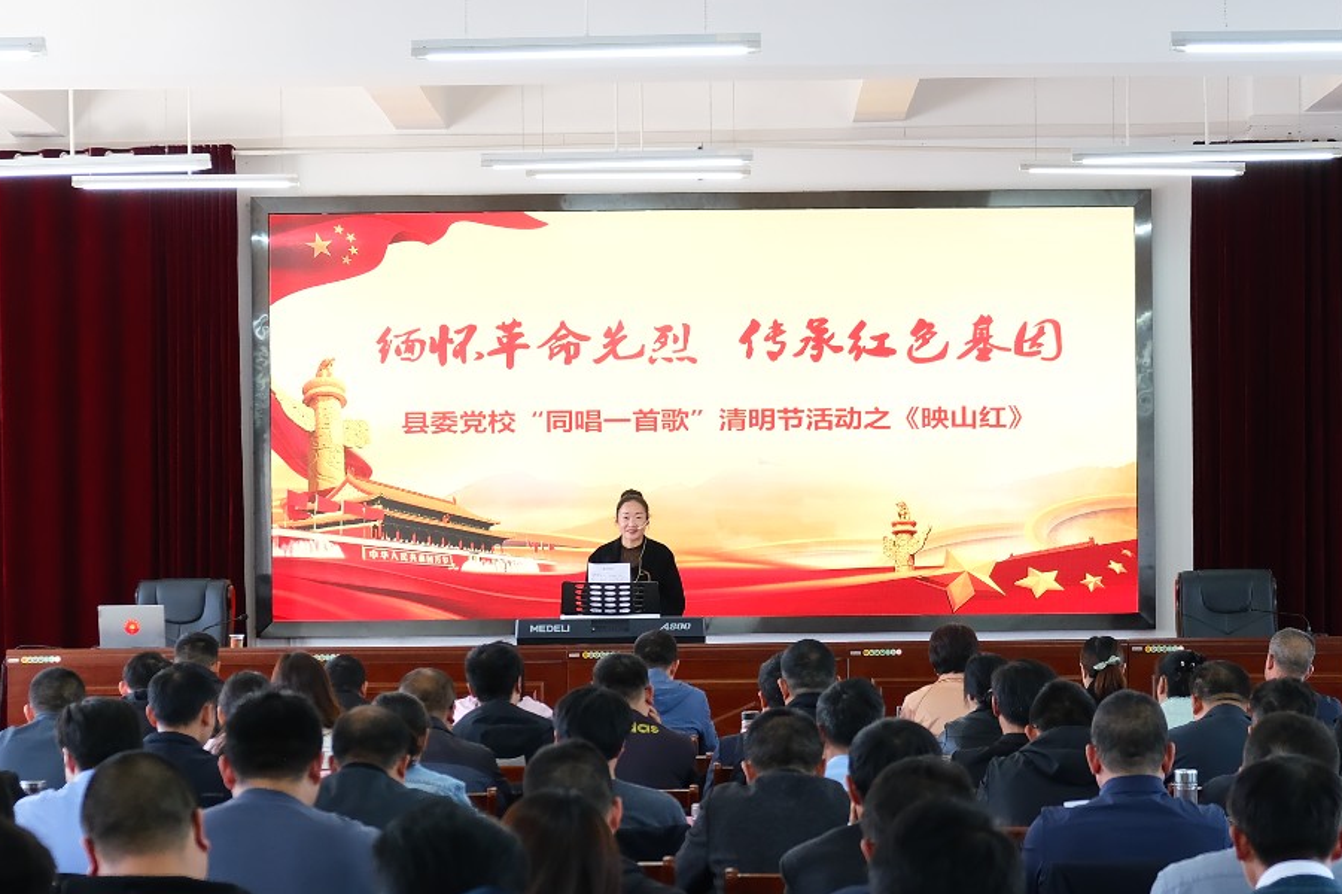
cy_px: 595
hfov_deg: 23.4
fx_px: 3242
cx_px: 762
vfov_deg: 15.7
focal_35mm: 87
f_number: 3.6
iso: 1000
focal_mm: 32.9
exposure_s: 1/60
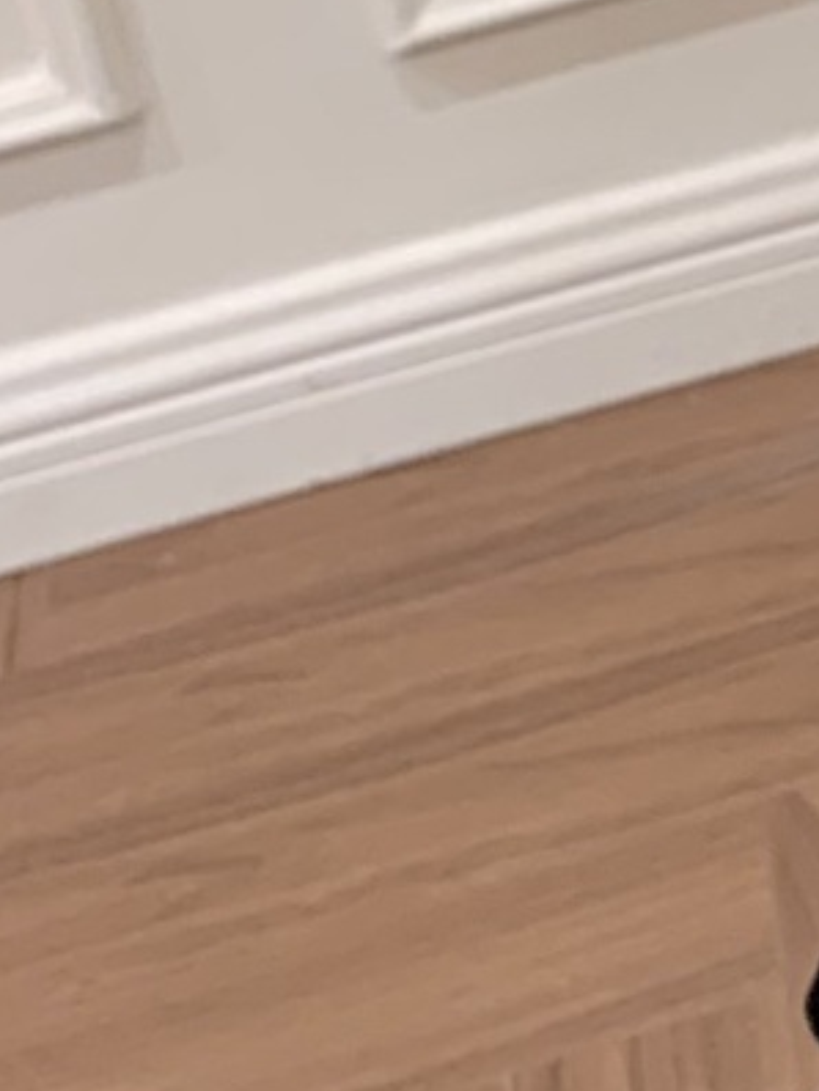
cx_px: 2419
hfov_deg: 8.1
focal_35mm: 157
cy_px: -1182
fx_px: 4950
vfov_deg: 11.2
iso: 50
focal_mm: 4.25
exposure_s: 1/50
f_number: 1.8
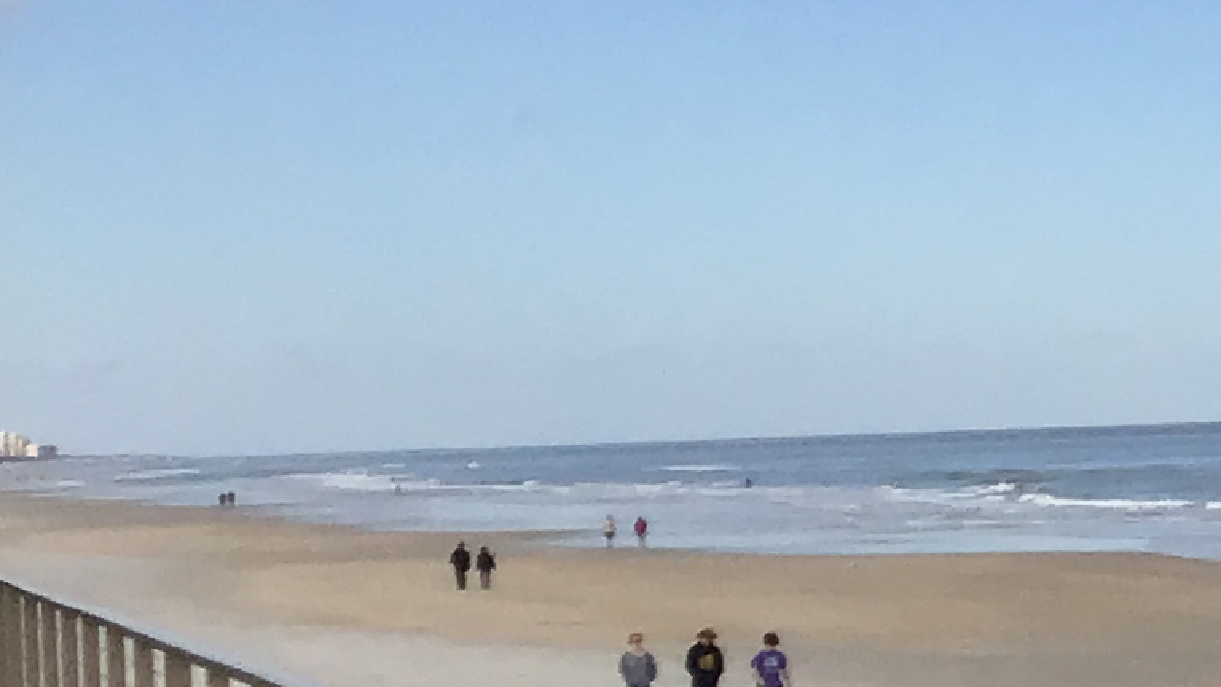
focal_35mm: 144
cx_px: 2587
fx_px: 4662
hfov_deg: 12.7
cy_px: 453
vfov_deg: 8.4
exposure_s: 1/1567
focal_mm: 3.3
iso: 25
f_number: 2.4
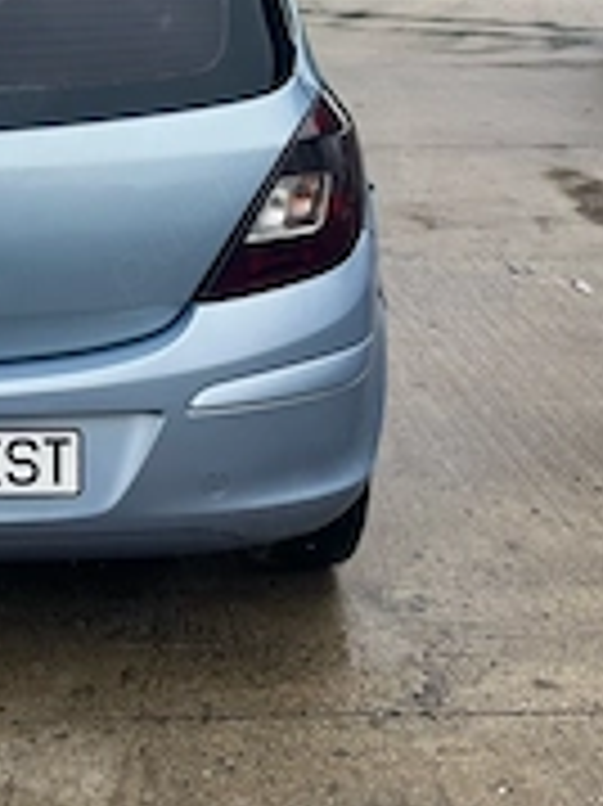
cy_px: 239
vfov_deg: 32.8
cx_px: -9
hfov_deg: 24.0
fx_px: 1349
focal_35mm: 58
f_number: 1.6
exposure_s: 1/1199
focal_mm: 5.1
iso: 50
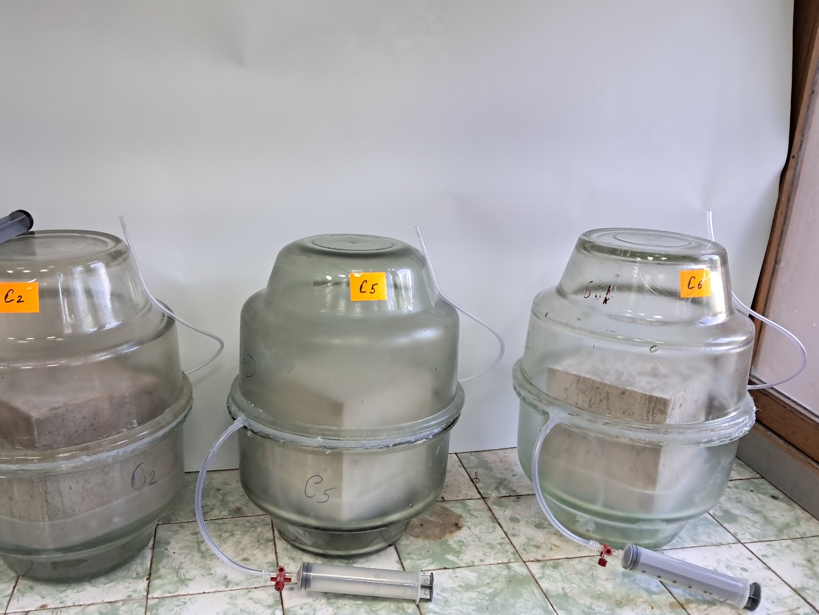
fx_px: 757
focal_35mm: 32
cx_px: 353
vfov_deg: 44.1
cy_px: 331
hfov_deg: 56.6
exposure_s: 1/50
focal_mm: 4
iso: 200
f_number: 1.8
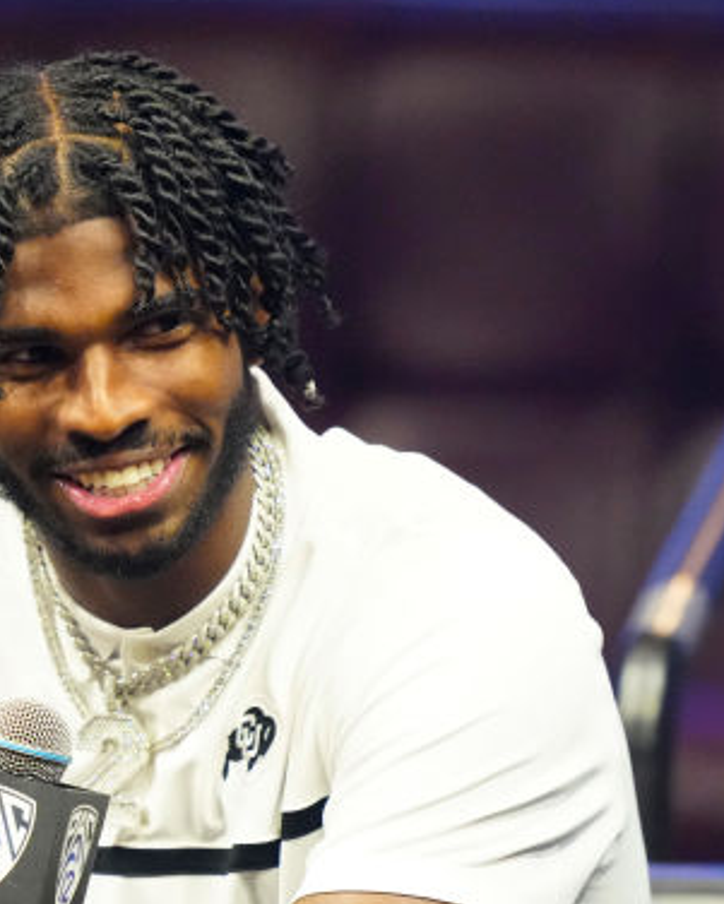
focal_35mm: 1023
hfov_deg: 1.5
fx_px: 27389
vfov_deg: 1.9
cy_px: 650
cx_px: 594
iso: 6400
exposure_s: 1/640
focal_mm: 400
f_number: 2.8
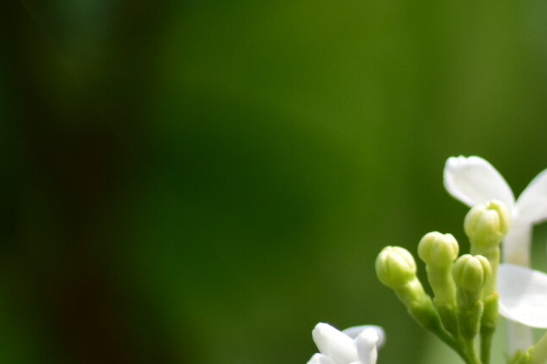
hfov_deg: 1.8
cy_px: 424
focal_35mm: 1135
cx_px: 544
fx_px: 17244
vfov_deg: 1.2
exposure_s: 1/640
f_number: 9
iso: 400
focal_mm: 300
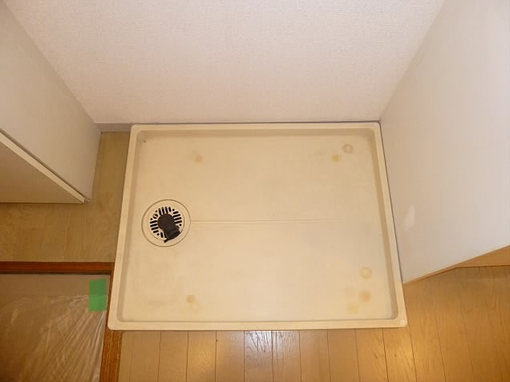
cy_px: 191
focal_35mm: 25
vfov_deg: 54.9
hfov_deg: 69.4
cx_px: 255
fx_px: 368
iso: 800
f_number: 3.1
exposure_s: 1/60
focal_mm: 4.5
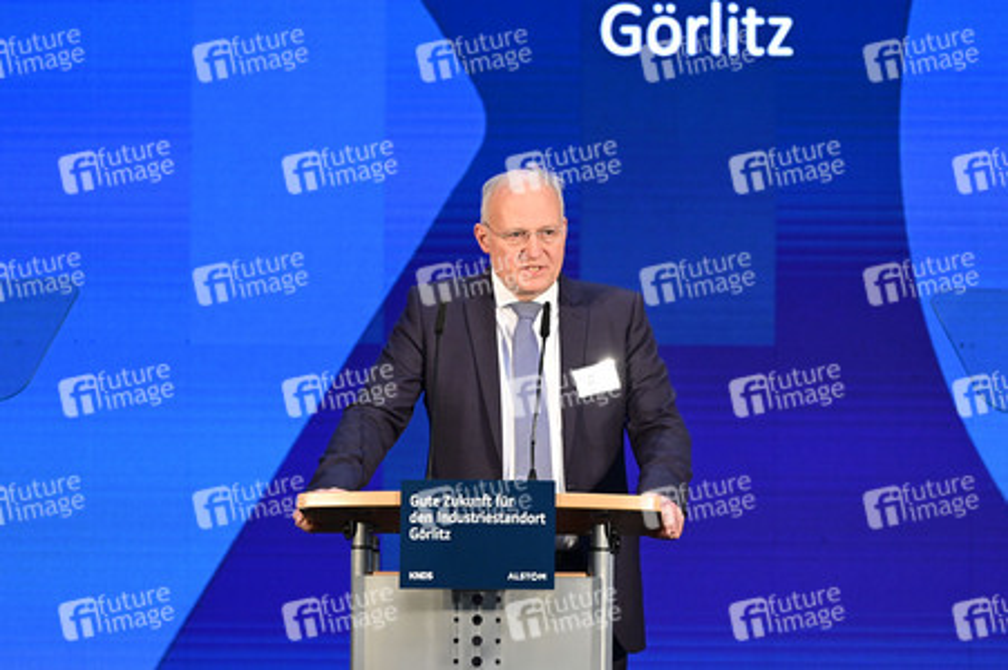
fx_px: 5596
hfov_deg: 10.3
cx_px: 504
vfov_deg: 6.9
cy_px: 335
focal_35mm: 200
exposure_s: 1/400
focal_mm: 200
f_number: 4
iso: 2500
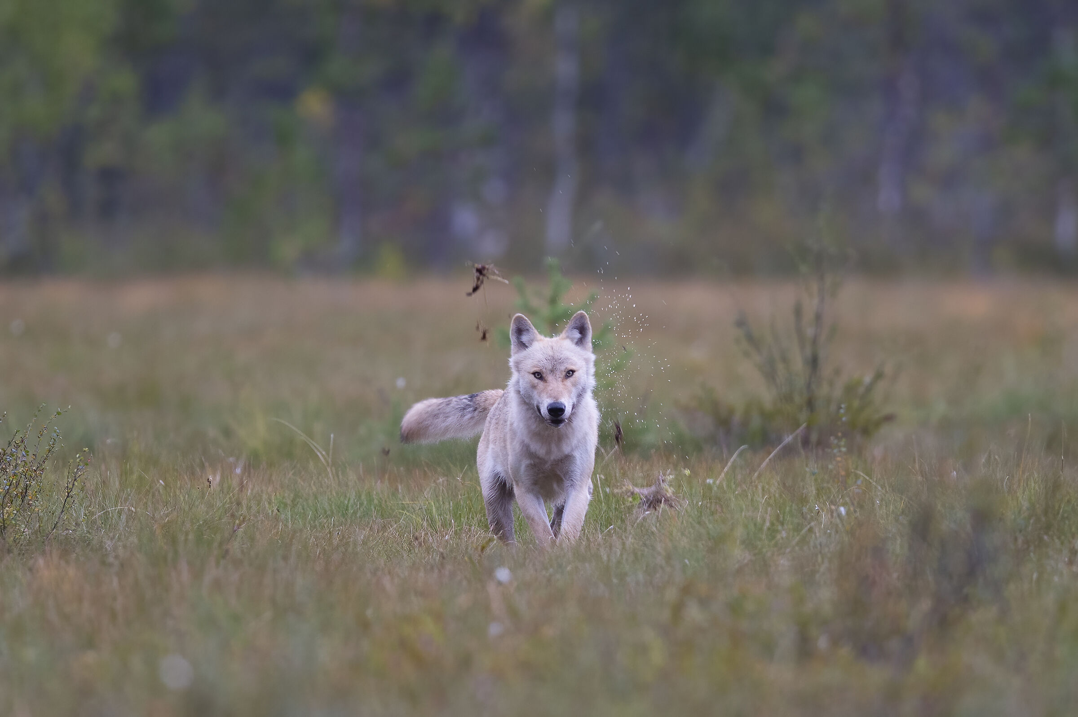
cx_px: 539
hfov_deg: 2.4
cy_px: 358
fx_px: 25436
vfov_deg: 1.6
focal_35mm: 850
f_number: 5.6
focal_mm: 850
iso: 2000
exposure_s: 1/100
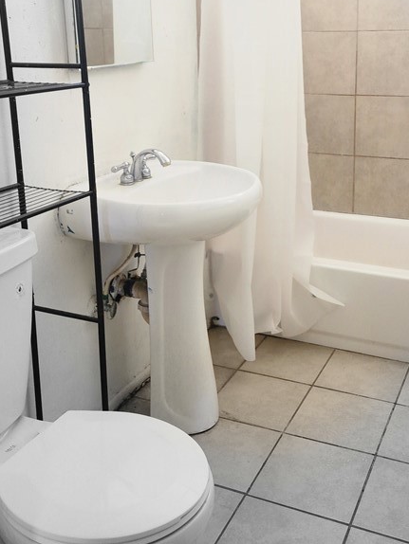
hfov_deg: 35.0
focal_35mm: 41
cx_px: 257
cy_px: 173
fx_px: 645
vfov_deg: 45.0
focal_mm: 6.4
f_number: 1.8
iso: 250
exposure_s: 1/60
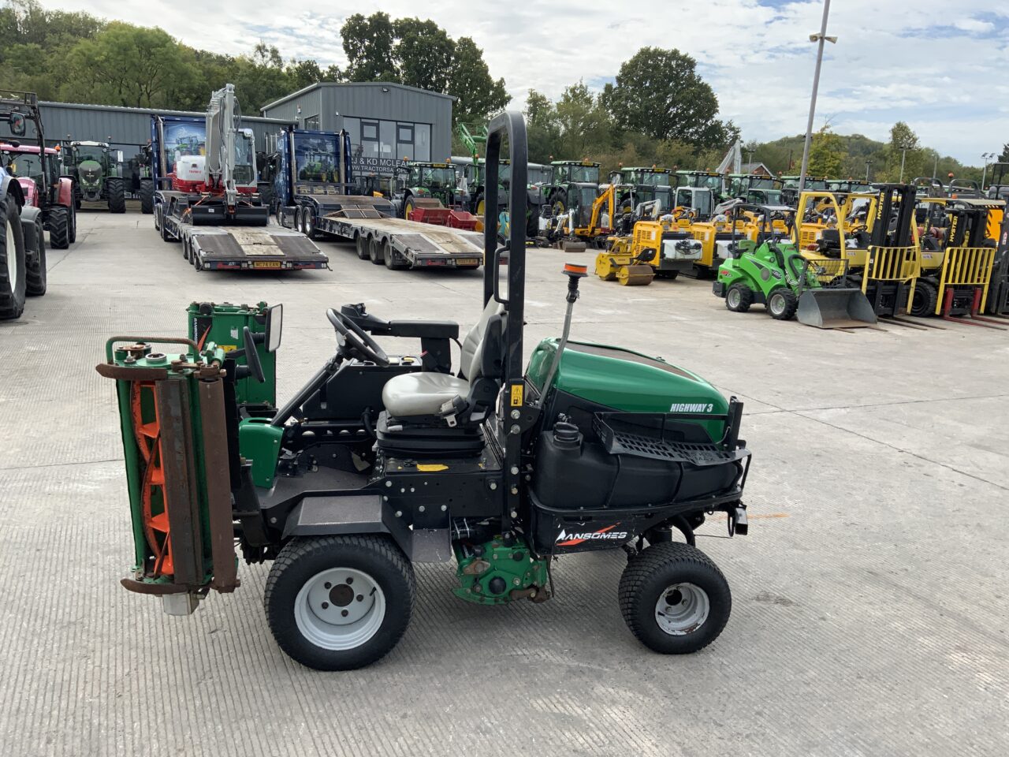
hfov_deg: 61.7
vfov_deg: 48.2
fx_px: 845
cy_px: 378
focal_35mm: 29
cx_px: 504
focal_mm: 3
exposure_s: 1/759
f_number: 1.8
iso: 16
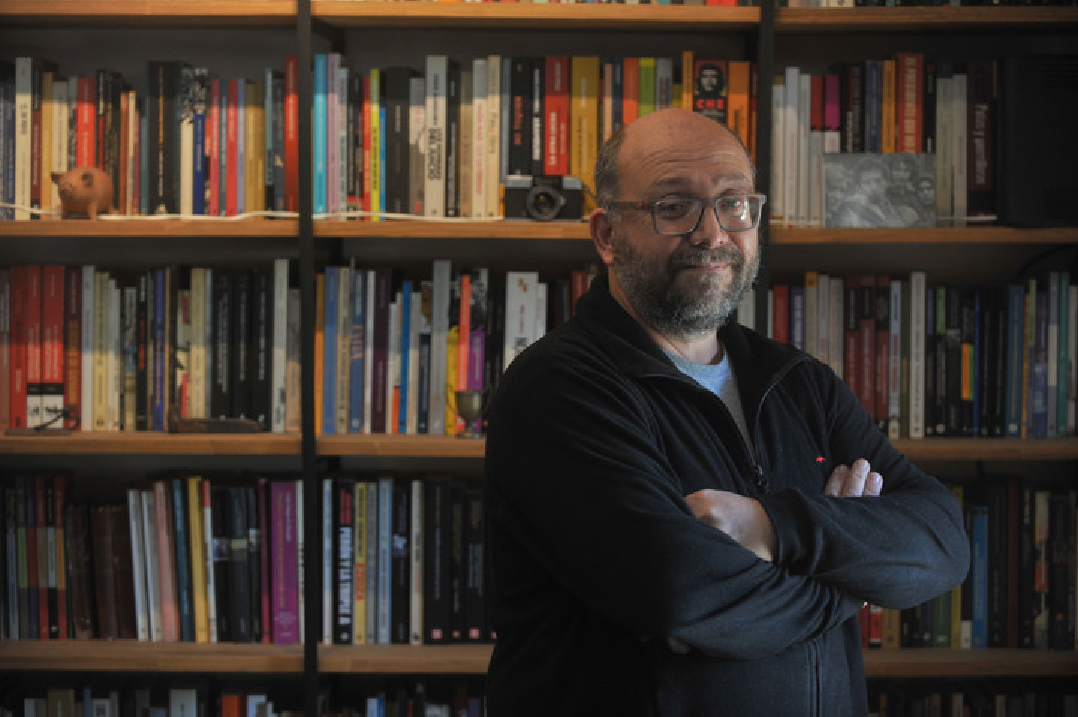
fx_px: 2843
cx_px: 539
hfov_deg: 21.5
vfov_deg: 14.4
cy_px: 358
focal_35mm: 95
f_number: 2.8
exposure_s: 1/100
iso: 800
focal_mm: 95
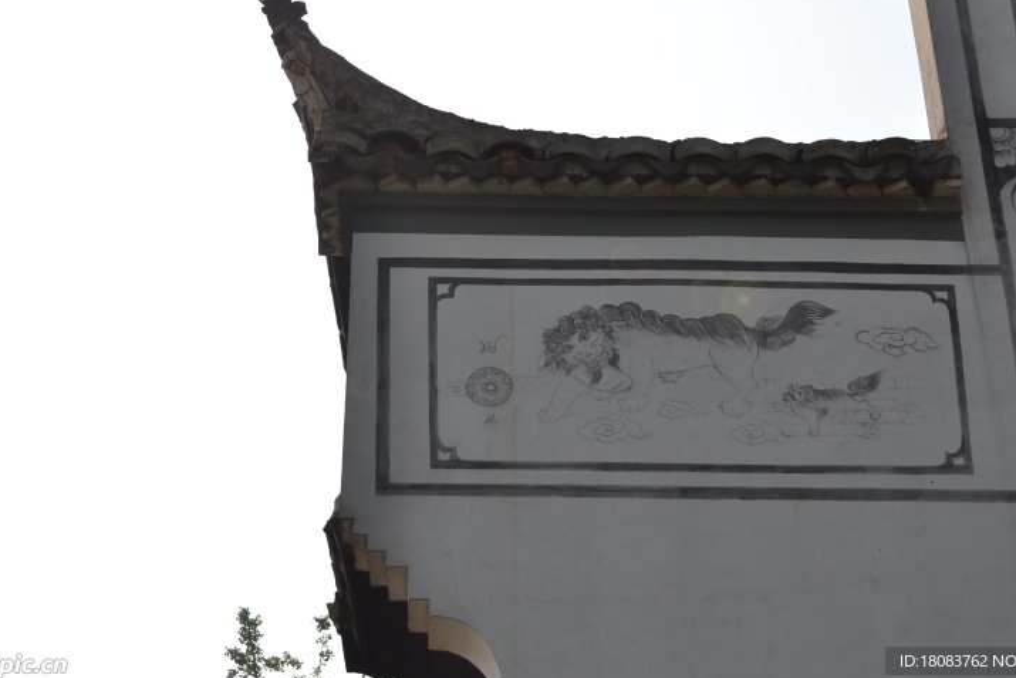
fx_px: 2061
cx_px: 495
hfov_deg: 27.7
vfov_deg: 18.6
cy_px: 204
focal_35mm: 73
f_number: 5.6
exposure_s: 1/800
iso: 100
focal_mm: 34
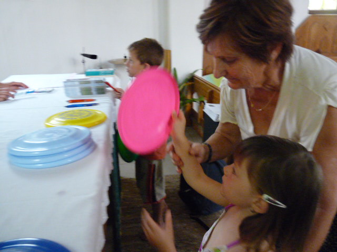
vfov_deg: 51.4
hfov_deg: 65.3
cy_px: 126
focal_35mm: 27
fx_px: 263
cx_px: 168
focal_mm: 4.8
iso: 800
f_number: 2.8
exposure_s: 1/30
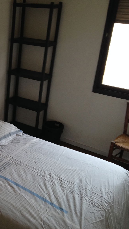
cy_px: 113
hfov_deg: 22.9
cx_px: -14
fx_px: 298
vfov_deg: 42.1
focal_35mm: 49
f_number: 2.4
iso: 100
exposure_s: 1/20
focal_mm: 4.12
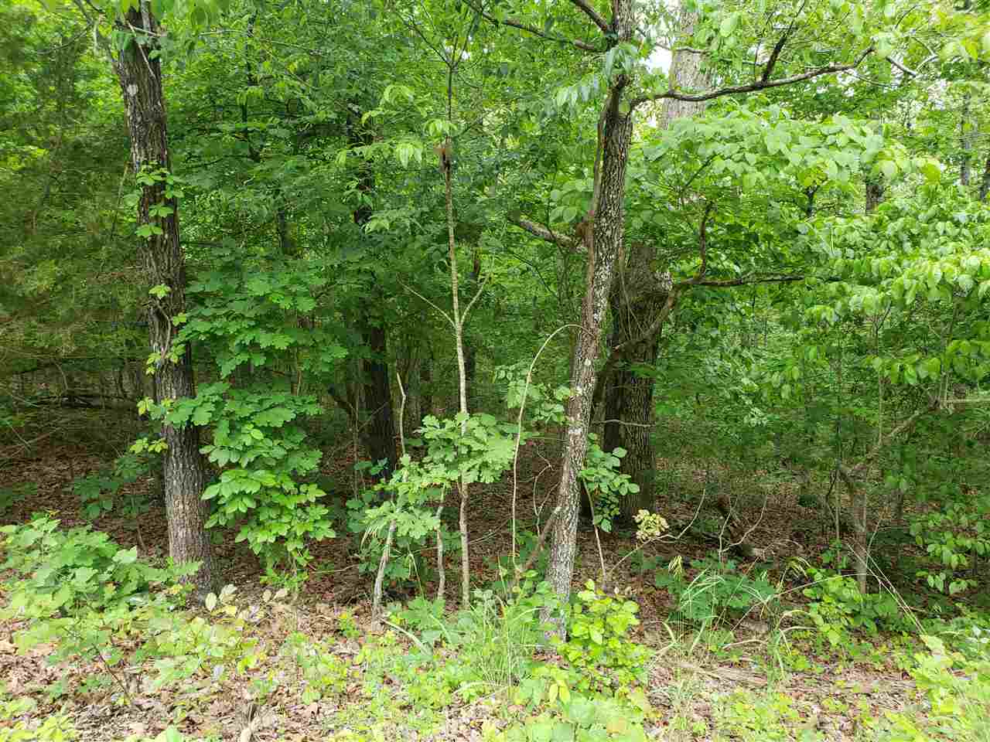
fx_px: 744
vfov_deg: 53.1
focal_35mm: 26
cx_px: 495
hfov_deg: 67.3
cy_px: 371
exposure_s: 1/100
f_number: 2.4
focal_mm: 4.3
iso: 64
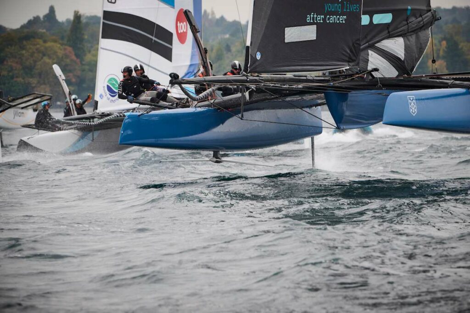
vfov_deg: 4.6
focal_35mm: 300
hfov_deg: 6.9
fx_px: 3917
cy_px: 156
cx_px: 235
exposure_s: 1/1600
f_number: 7.1
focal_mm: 300
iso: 2000
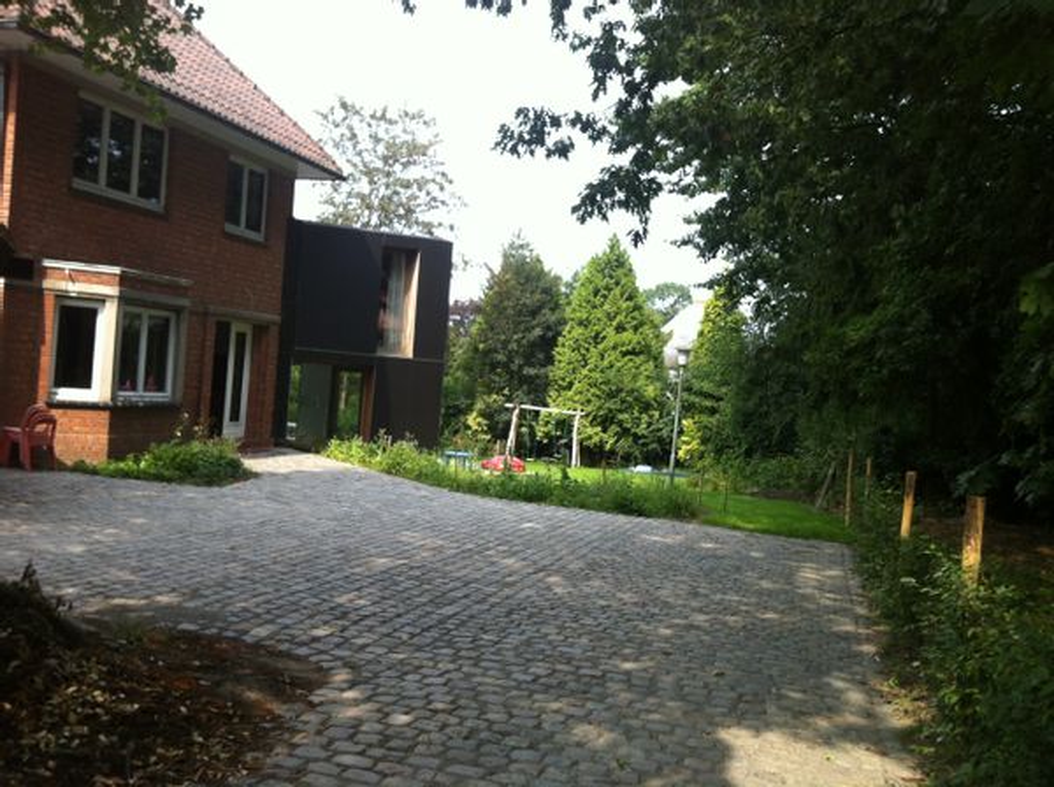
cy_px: 394
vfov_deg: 40.6
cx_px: 527
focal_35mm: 35
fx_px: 1064
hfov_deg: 52.7
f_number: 2.8
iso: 80
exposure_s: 1/318
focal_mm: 3.85
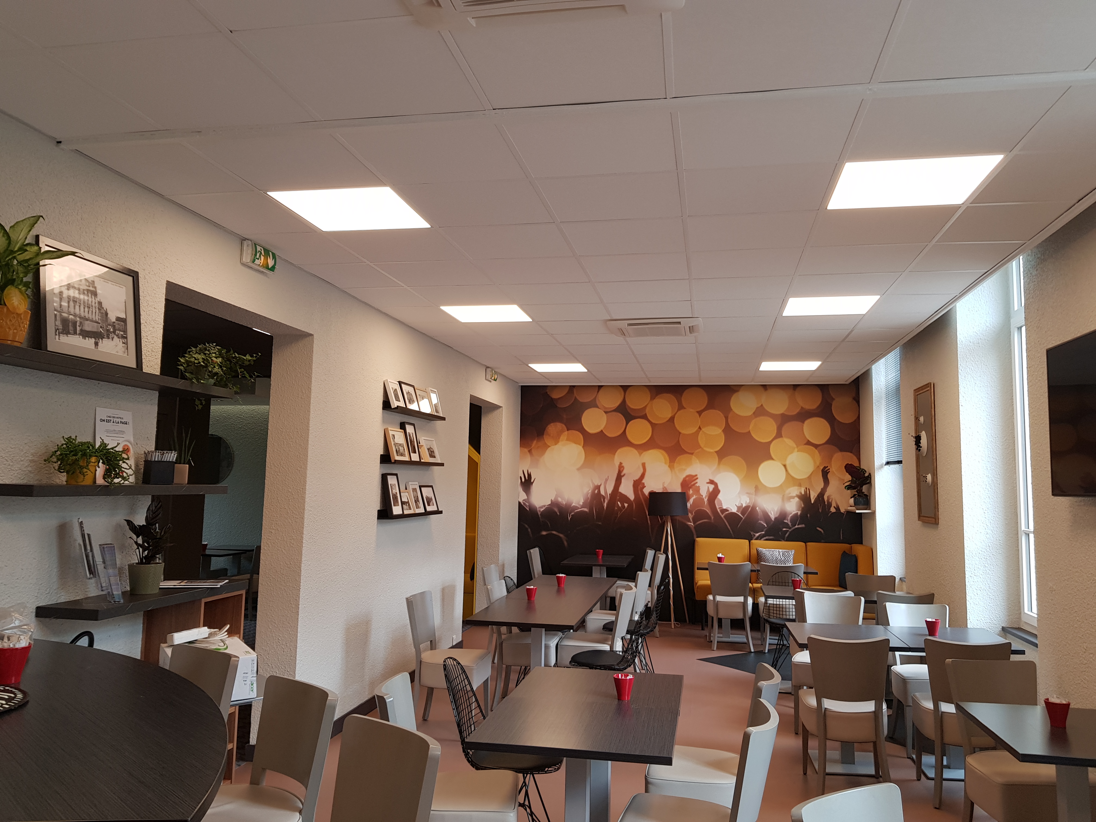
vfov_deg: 53.1
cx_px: 548
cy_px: 411
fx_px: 823
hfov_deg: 67.3
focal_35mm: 26
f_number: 1.7
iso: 50
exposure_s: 1/50
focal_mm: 4.2
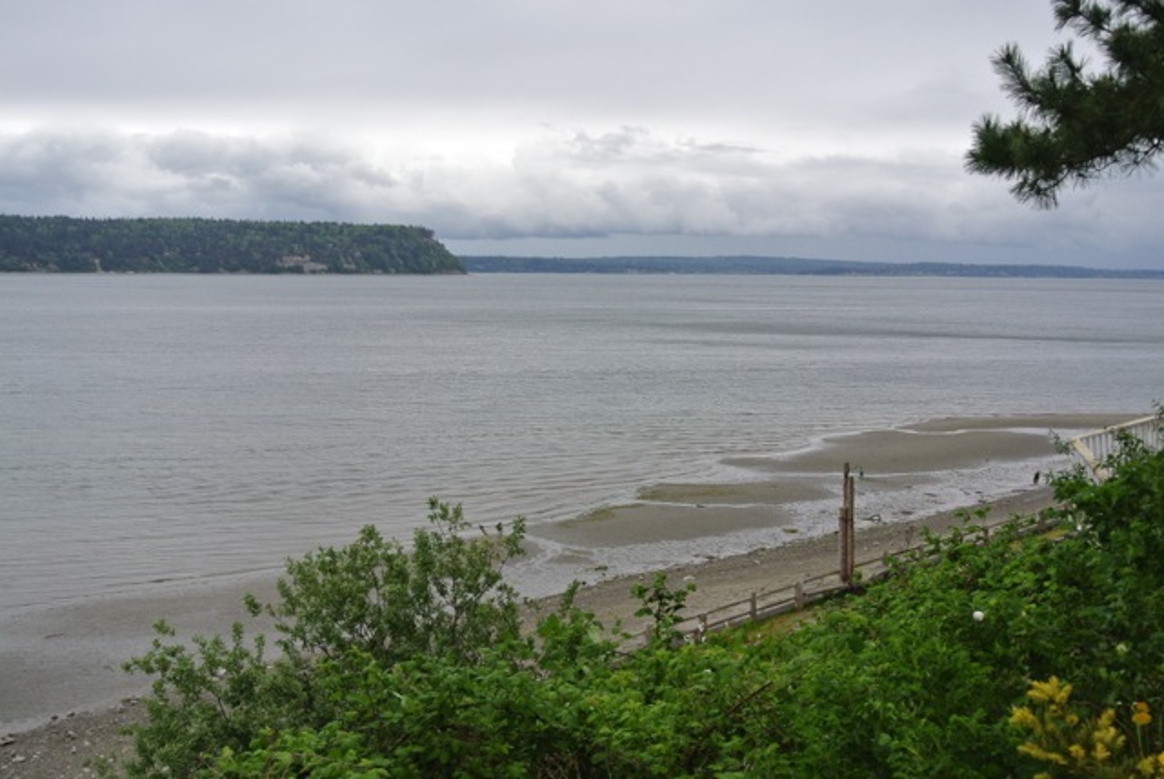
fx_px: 1359
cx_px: 582
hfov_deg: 46.4
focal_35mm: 42
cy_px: 390
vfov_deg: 32.0
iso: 100
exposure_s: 1/250
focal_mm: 15.7
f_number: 4.2
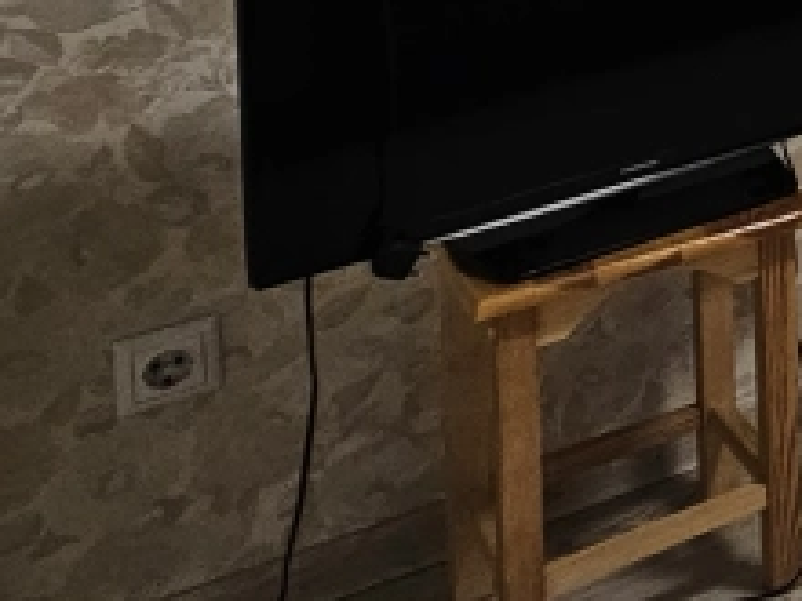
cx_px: 1899
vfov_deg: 16.4
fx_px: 1714
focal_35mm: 74
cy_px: -504
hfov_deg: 15.3
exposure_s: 1/50
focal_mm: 2.2
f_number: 2.2
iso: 80
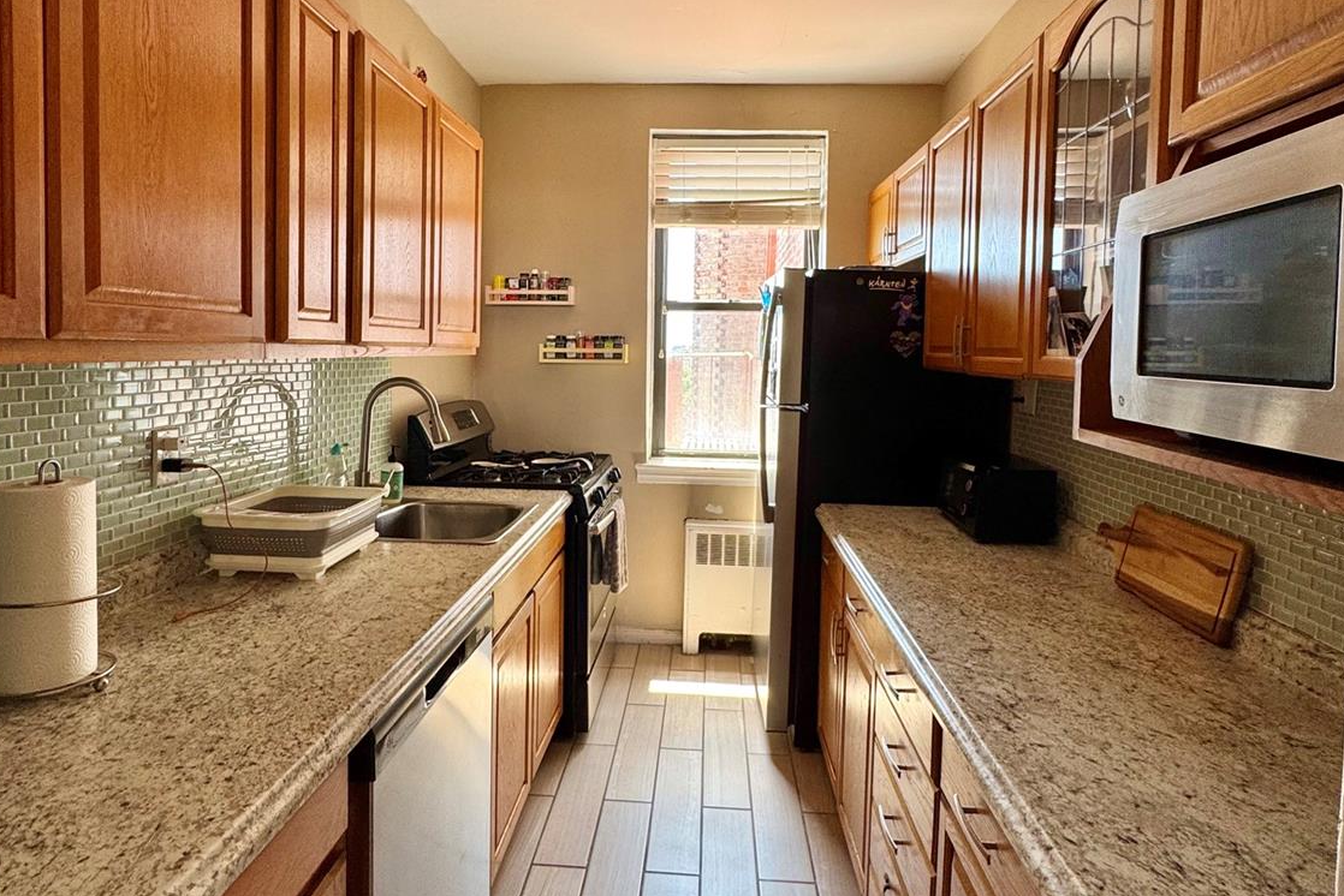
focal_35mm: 20
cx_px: 658
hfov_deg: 84.0
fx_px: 747
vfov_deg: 61.7
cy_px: 381
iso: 100
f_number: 2.2
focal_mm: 2.22
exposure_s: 1/99
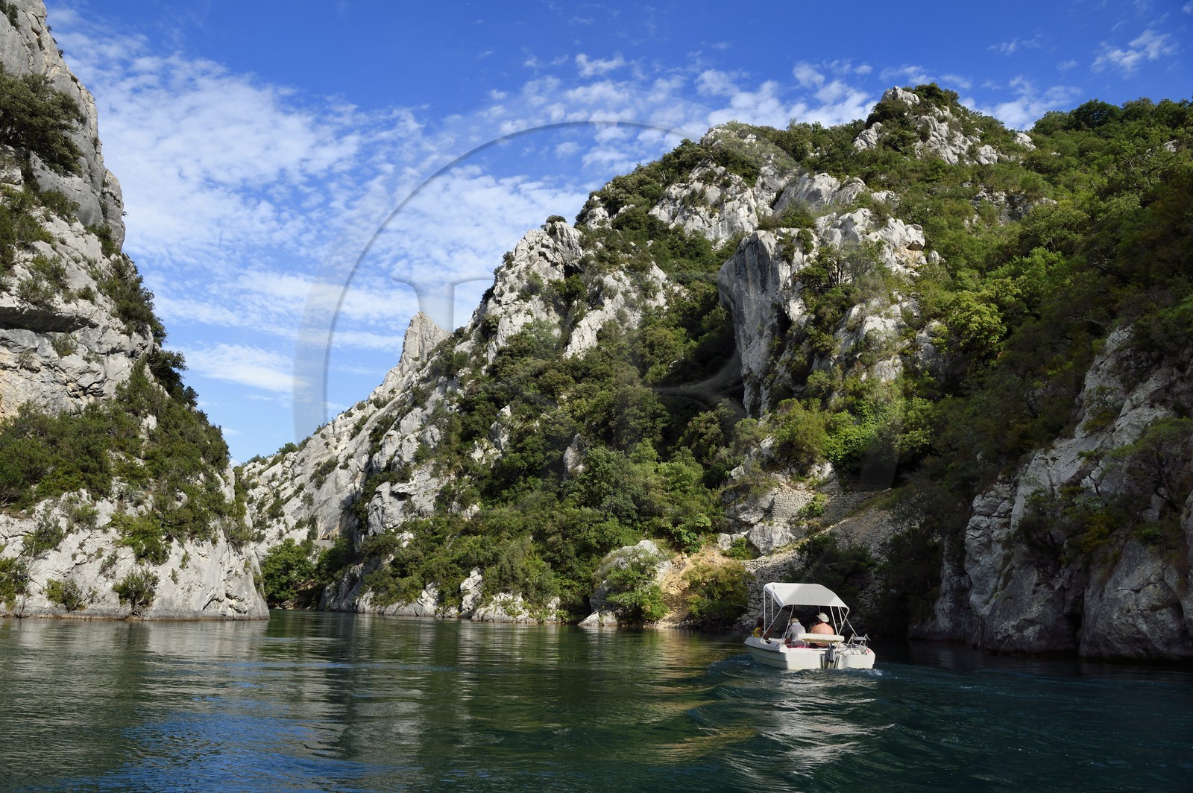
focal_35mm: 26
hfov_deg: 69.4
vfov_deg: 49.5
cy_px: 396
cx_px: 596
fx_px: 861
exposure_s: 1/250
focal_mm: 26
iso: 200
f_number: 11
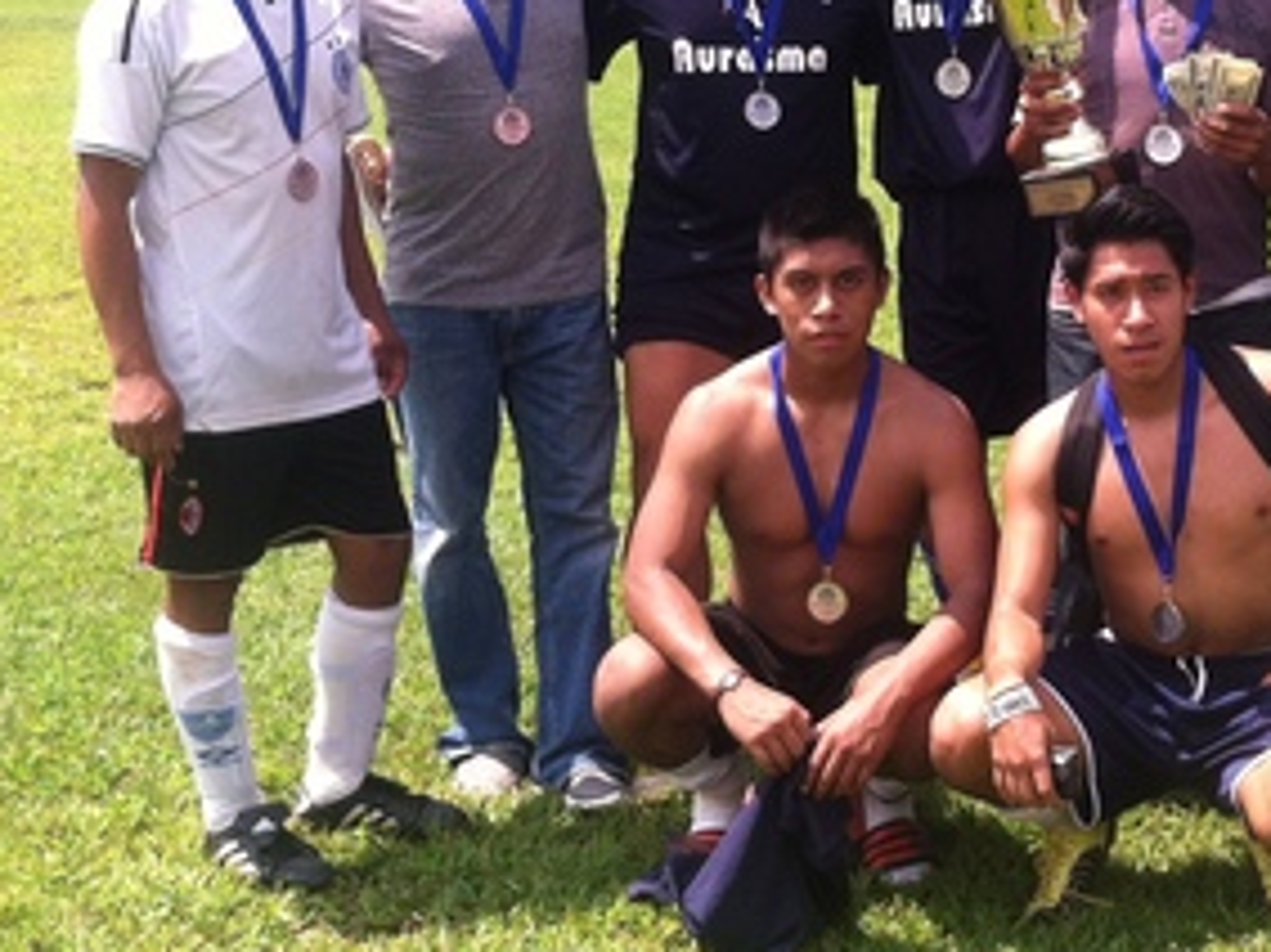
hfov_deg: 24.5
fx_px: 2899
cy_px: 189
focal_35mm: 79
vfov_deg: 18.5
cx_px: 934
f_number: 2.8
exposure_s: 1/500
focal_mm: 3.85
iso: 80
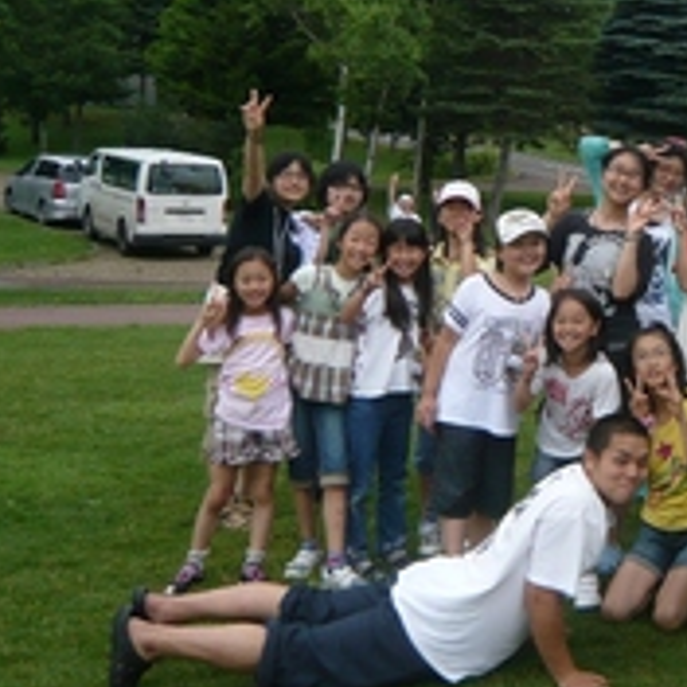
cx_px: 773
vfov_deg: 28.8
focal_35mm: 59
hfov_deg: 26.6
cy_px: 213
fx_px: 1325
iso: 100
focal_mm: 4.6
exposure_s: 1/500
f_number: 2.8
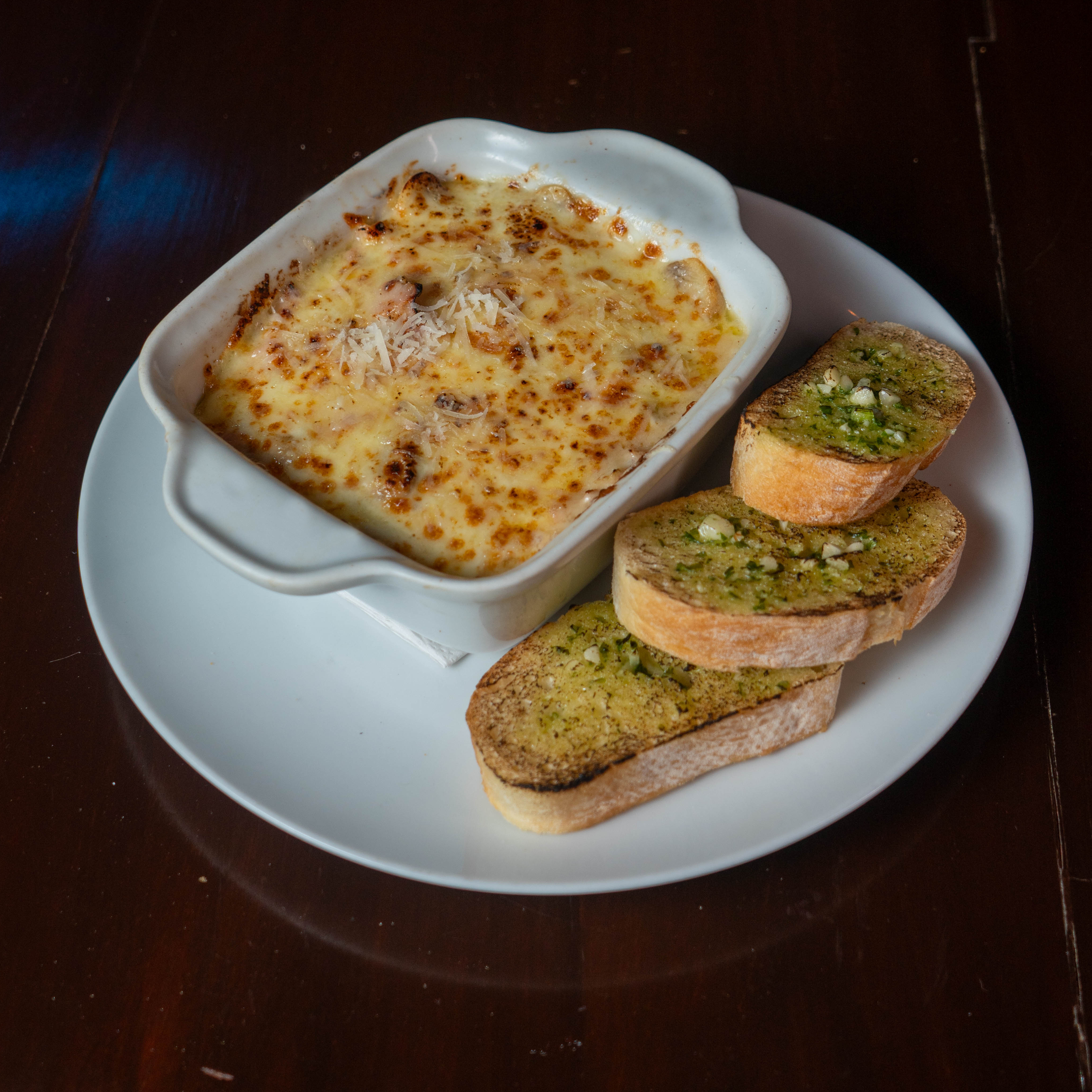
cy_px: 347
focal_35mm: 54
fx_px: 1927
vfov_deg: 31.3
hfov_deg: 31.6
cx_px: 545
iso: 125
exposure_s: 1/200
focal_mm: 28
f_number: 4.5
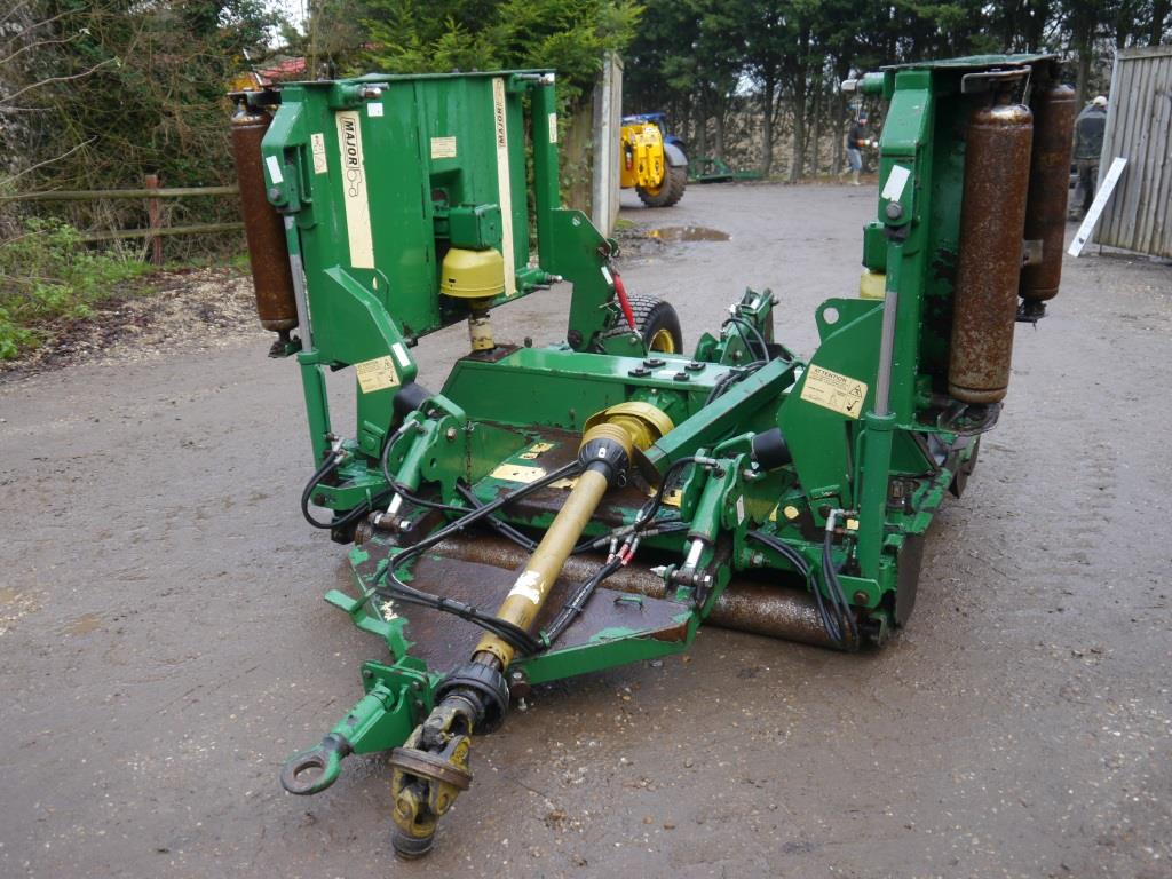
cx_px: 586
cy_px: 440
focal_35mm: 34
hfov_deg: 54.0
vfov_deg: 41.8
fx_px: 1151
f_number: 3.9
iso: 160
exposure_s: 1/80
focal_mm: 17
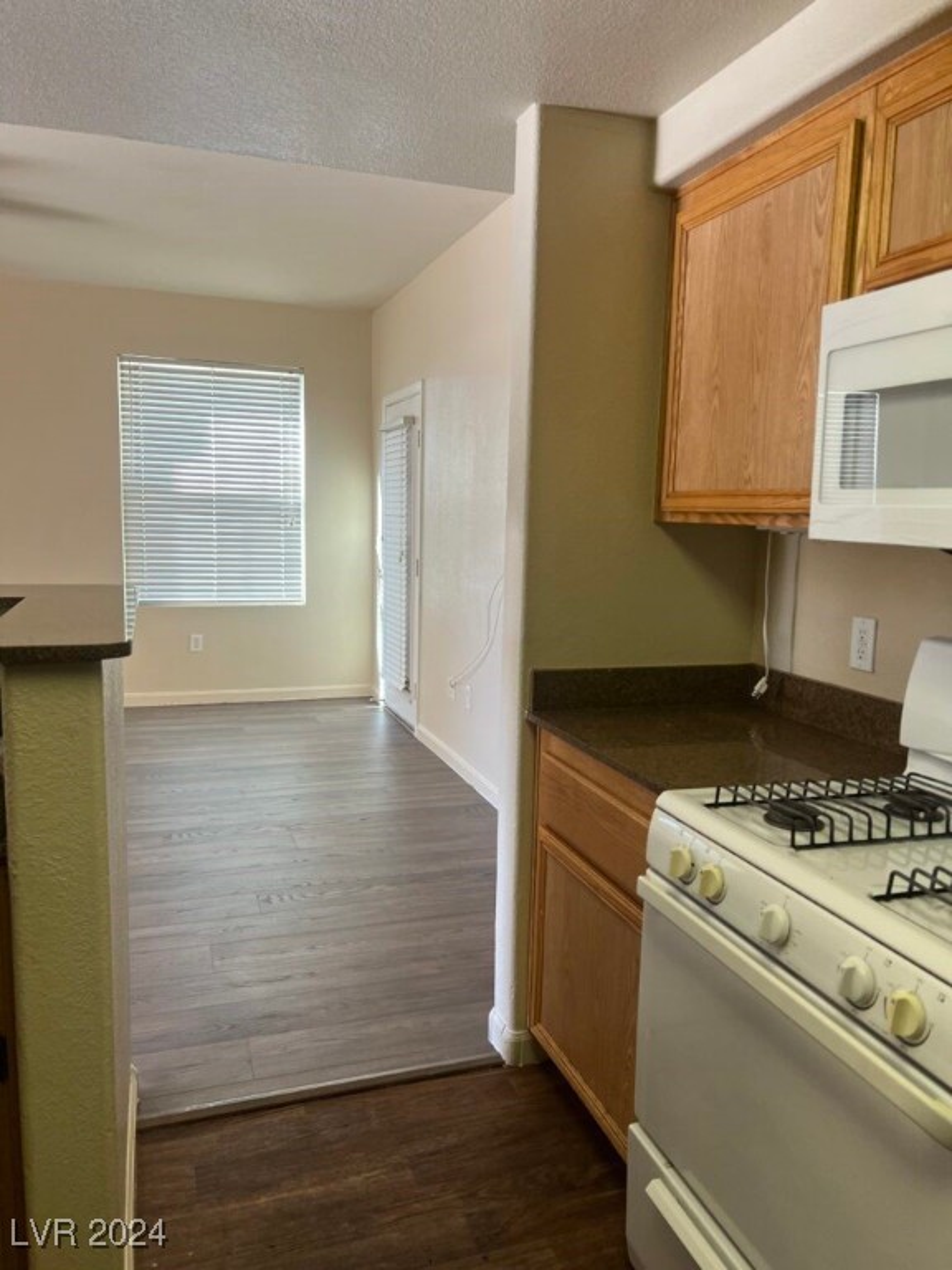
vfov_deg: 67.3
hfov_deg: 53.1
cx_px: 476
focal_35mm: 26
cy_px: 635
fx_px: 953
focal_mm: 5.7
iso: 125
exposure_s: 1/120
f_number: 1.5
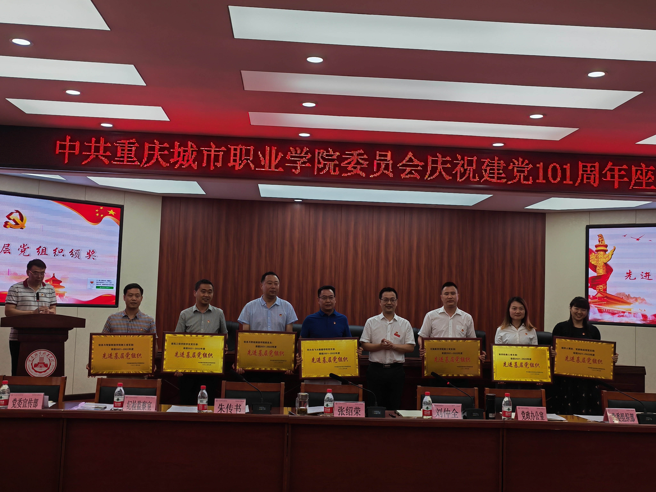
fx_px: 720
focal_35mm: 38
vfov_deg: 37.7
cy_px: 246
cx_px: 328
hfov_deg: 49.0
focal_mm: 5.52
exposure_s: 1/259
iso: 100
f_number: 1.9
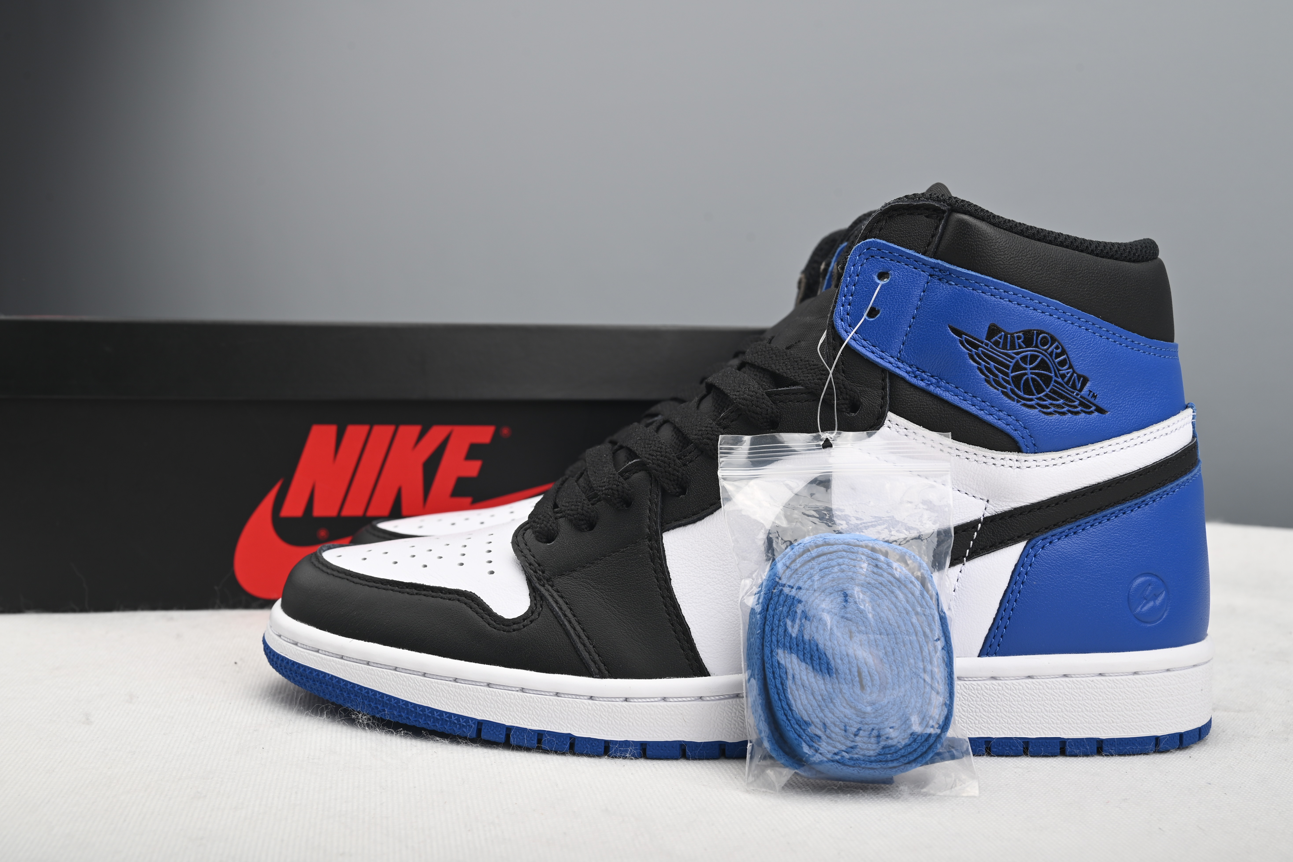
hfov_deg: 48.5
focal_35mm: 40
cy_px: 425
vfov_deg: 33.4
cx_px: 659
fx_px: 1437
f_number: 11
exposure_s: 1/200
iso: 100
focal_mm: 39
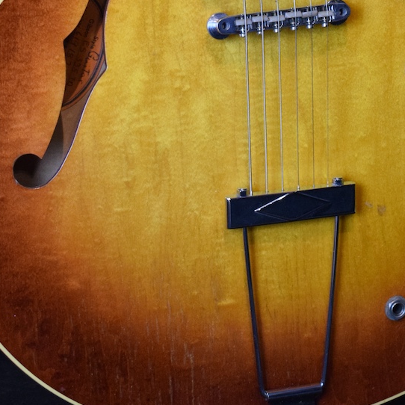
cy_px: -66
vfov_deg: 12.7
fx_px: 1774
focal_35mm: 134
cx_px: 258
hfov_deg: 13.0
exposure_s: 1/60
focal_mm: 38
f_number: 4.8
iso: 2200
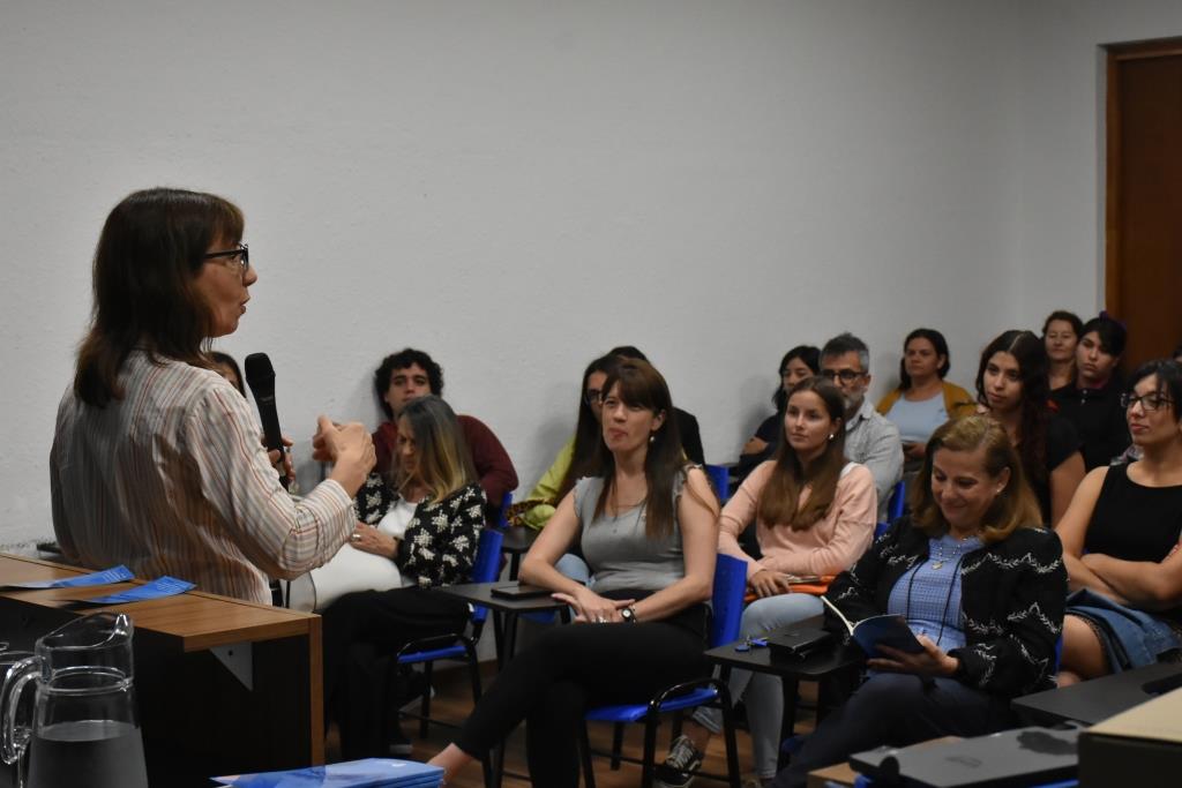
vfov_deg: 22.6
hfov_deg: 33.4
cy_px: 394
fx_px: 1970
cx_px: 591
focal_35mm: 60
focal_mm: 40
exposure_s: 1/250
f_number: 8
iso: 3200
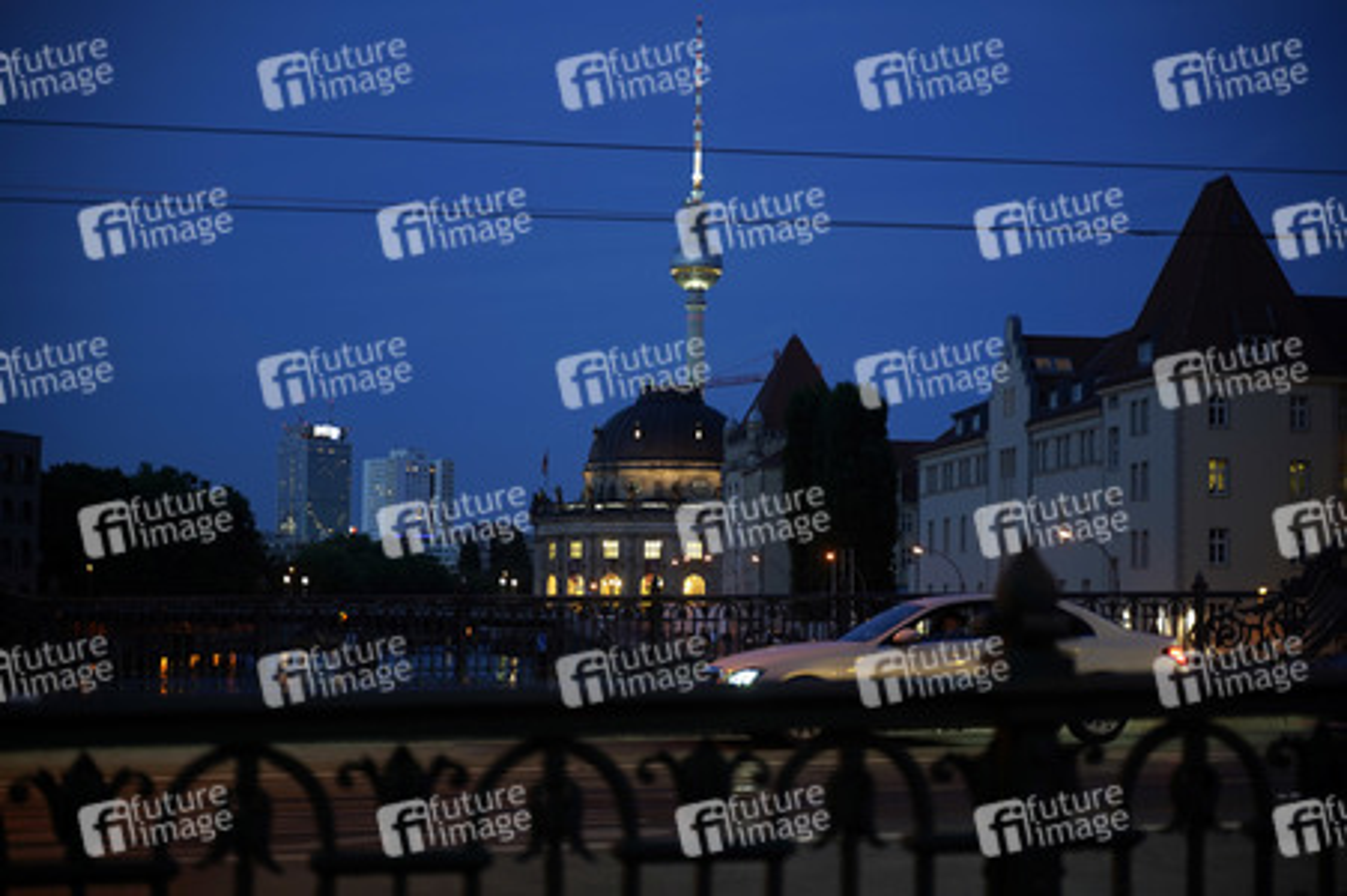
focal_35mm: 64
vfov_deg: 21.2
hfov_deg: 31.4
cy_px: 448
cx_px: 674
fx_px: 2393
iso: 640
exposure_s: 1/15
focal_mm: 64
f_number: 2.8
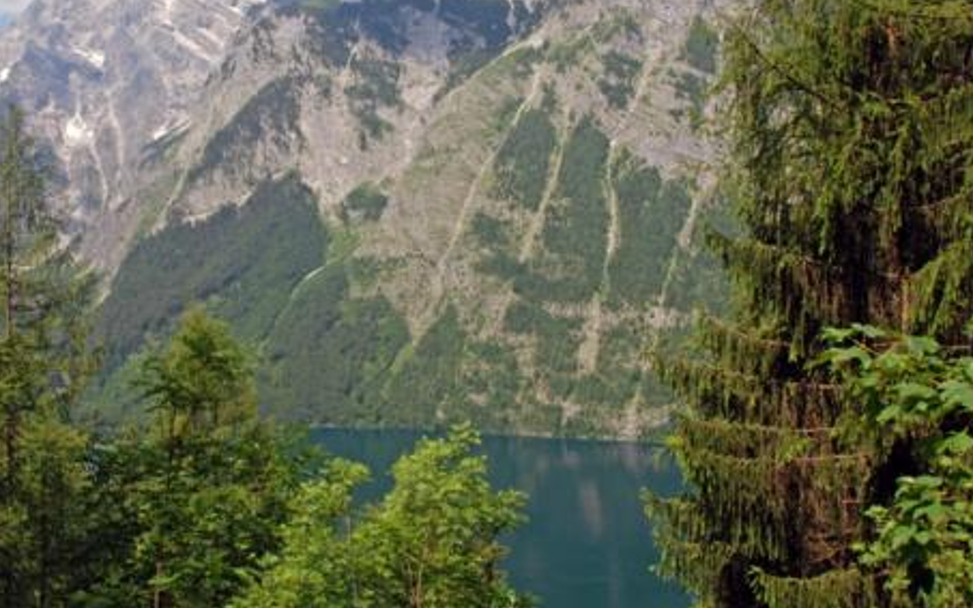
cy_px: 189
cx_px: 363
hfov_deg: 48.8
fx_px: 1061
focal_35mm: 40
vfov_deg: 31.7
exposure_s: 1/100
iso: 160
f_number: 11
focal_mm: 18
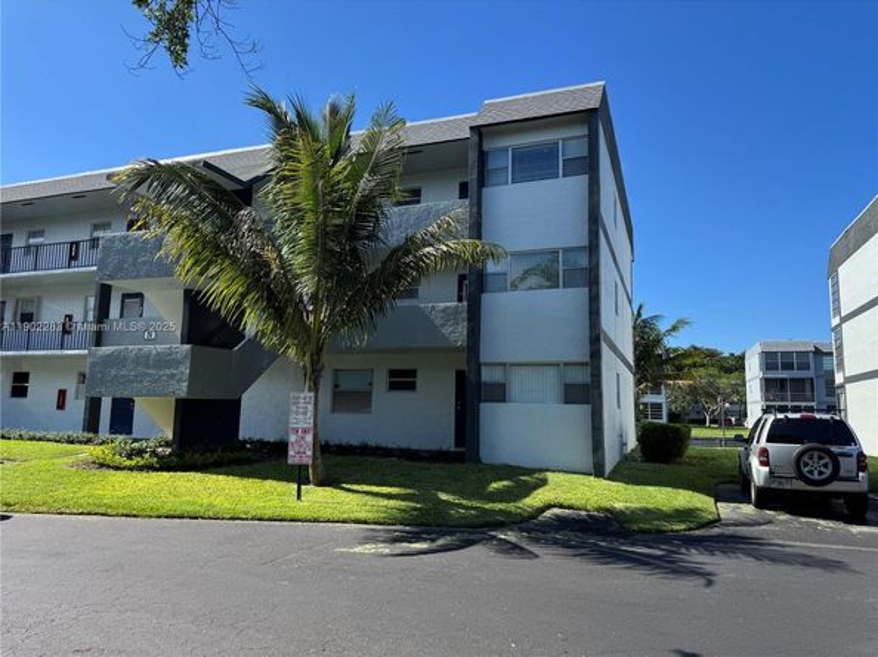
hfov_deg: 71.6
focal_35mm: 24
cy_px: 328
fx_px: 608
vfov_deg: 56.8
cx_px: 439
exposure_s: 1/2415
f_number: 1.78
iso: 80
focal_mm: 6.76
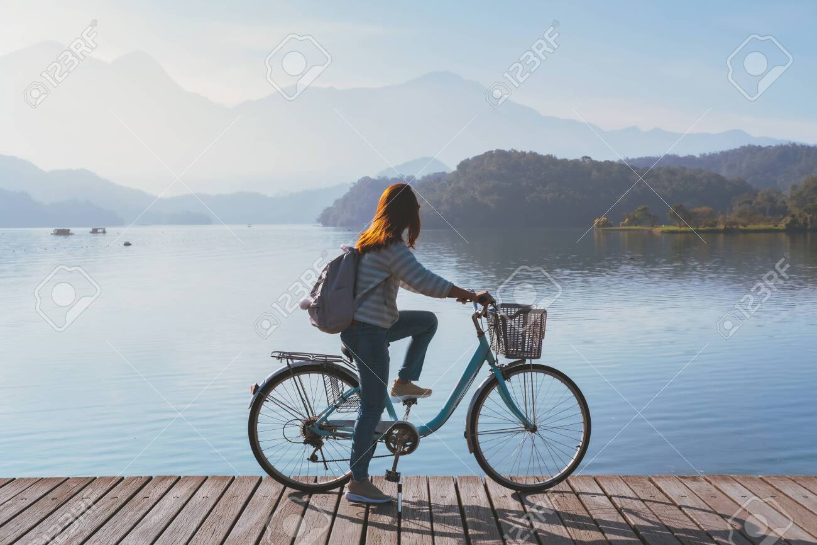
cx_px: 408
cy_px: 272
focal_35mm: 53
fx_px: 1202
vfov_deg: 25.5
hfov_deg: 37.5
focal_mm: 35
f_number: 8
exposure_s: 1/320
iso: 200
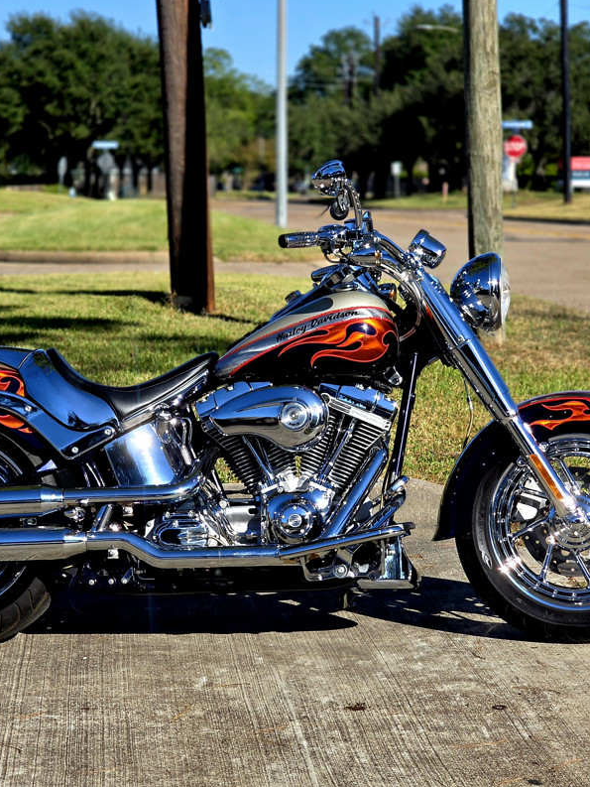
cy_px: 393
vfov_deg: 21.1
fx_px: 2113
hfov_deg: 15.9
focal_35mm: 93
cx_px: 249
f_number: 2.4
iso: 50
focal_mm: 7.9
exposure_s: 1/2500
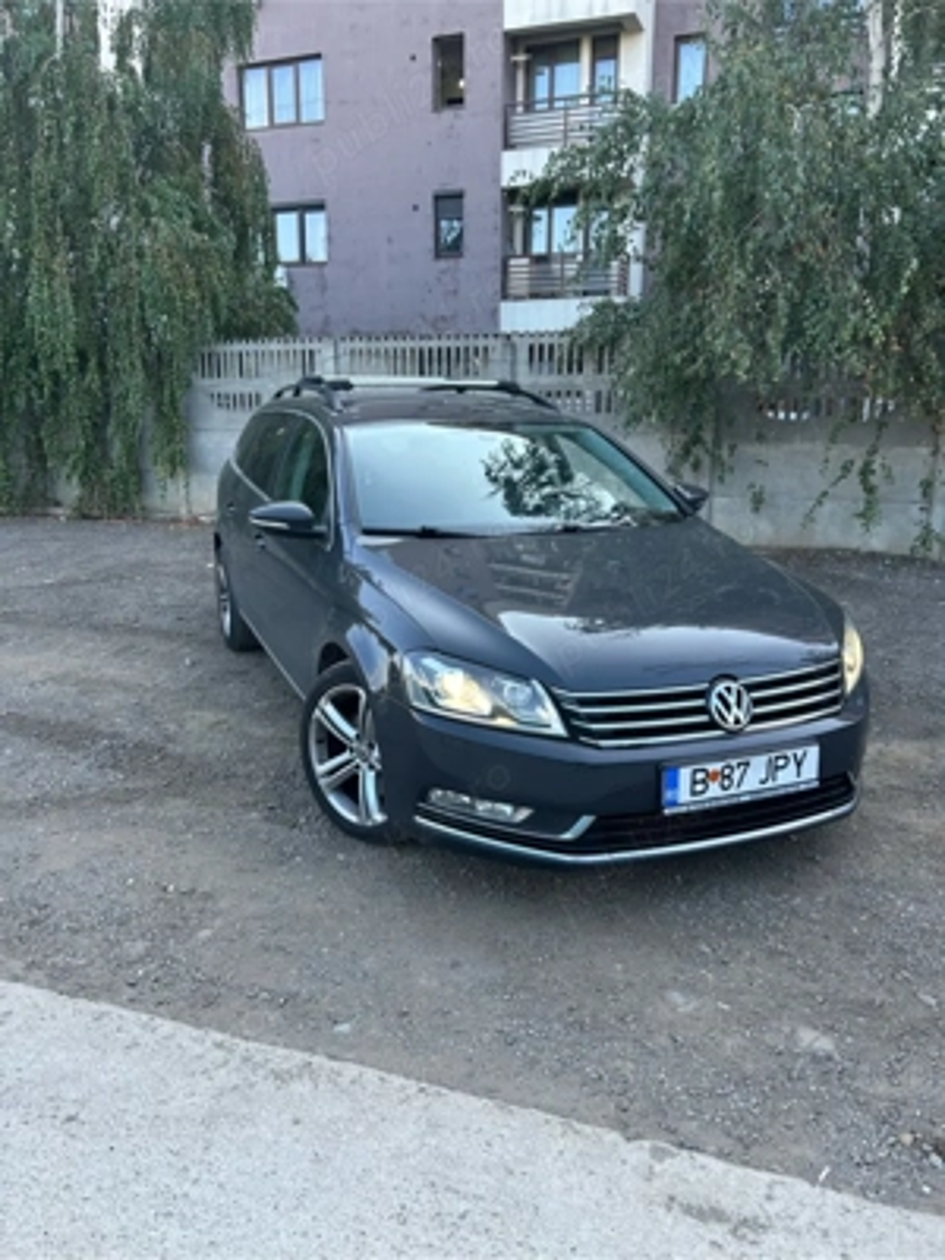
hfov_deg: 53.1
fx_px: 946
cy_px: 630
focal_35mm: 26
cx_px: 472
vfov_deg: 67.3
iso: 50
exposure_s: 1/367
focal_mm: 5.7
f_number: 1.5
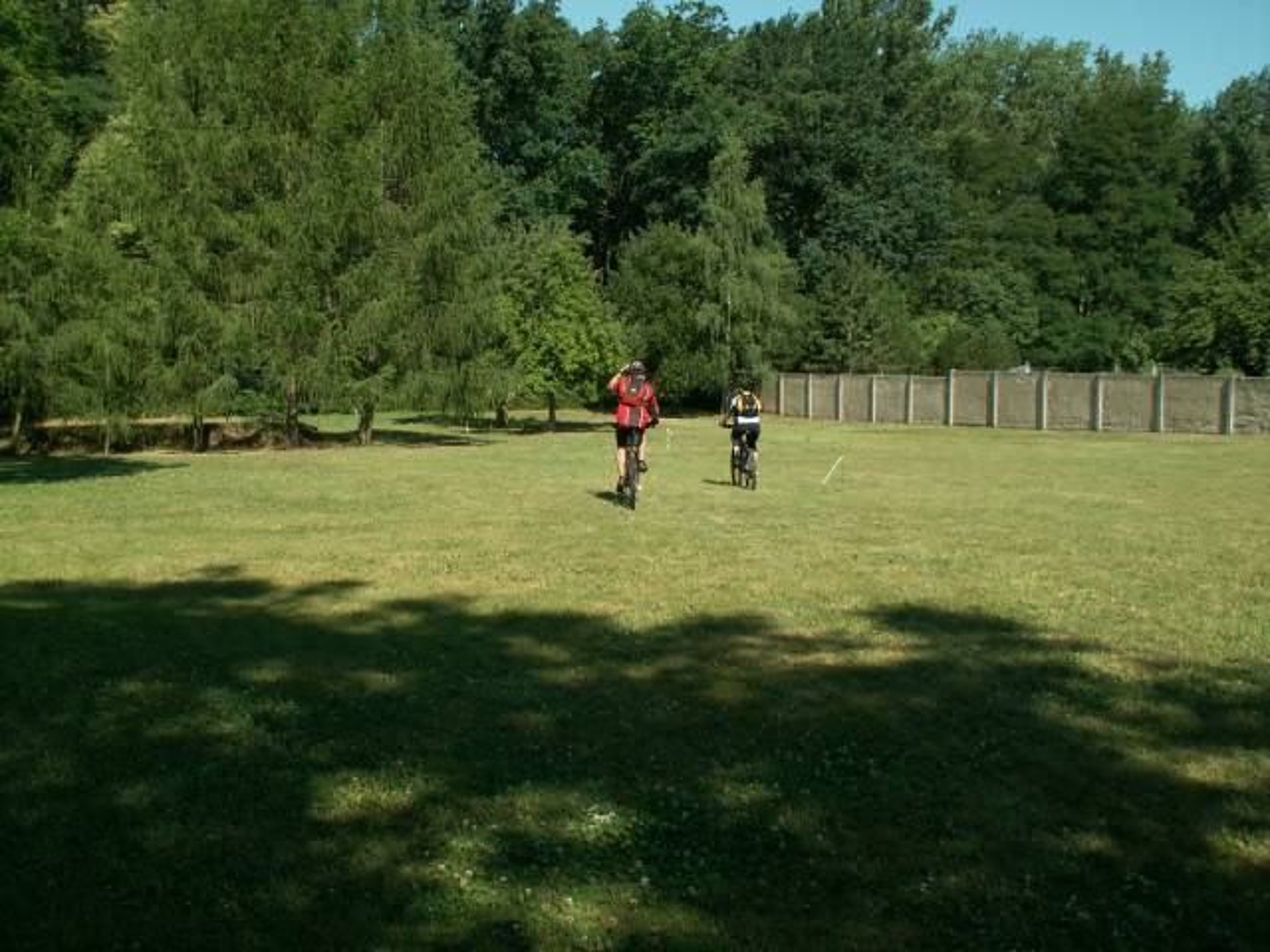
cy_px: 476
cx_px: 635
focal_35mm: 35
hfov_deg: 52.6
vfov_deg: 40.7
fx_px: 1284
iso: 50
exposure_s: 1/400
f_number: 3.5
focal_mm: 5.86
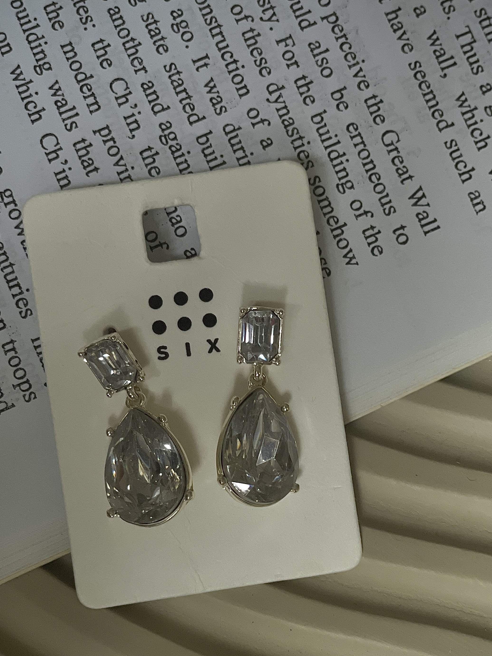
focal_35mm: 76
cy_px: 399
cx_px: 222
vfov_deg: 25.6
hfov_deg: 19.4
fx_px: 1440
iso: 125
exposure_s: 1/122
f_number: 2
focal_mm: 6
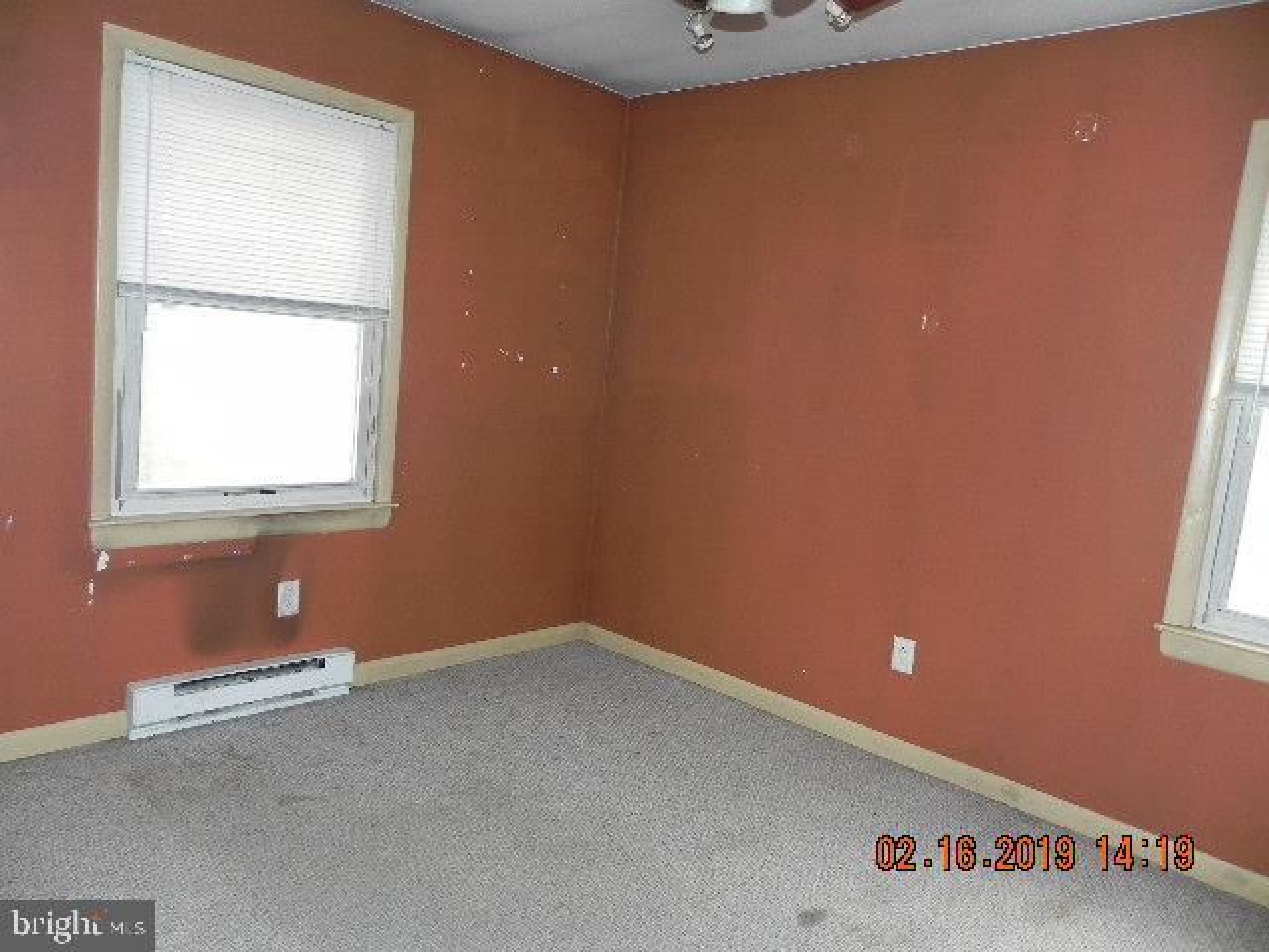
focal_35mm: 26
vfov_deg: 53.1
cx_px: 634
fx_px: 953
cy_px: 476
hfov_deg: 67.3
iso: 200
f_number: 2.8
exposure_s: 1/30
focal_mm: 4.6
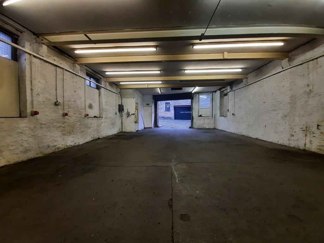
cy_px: 122
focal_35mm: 13
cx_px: 162
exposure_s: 1/33
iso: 160
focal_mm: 1.74
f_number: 2.2
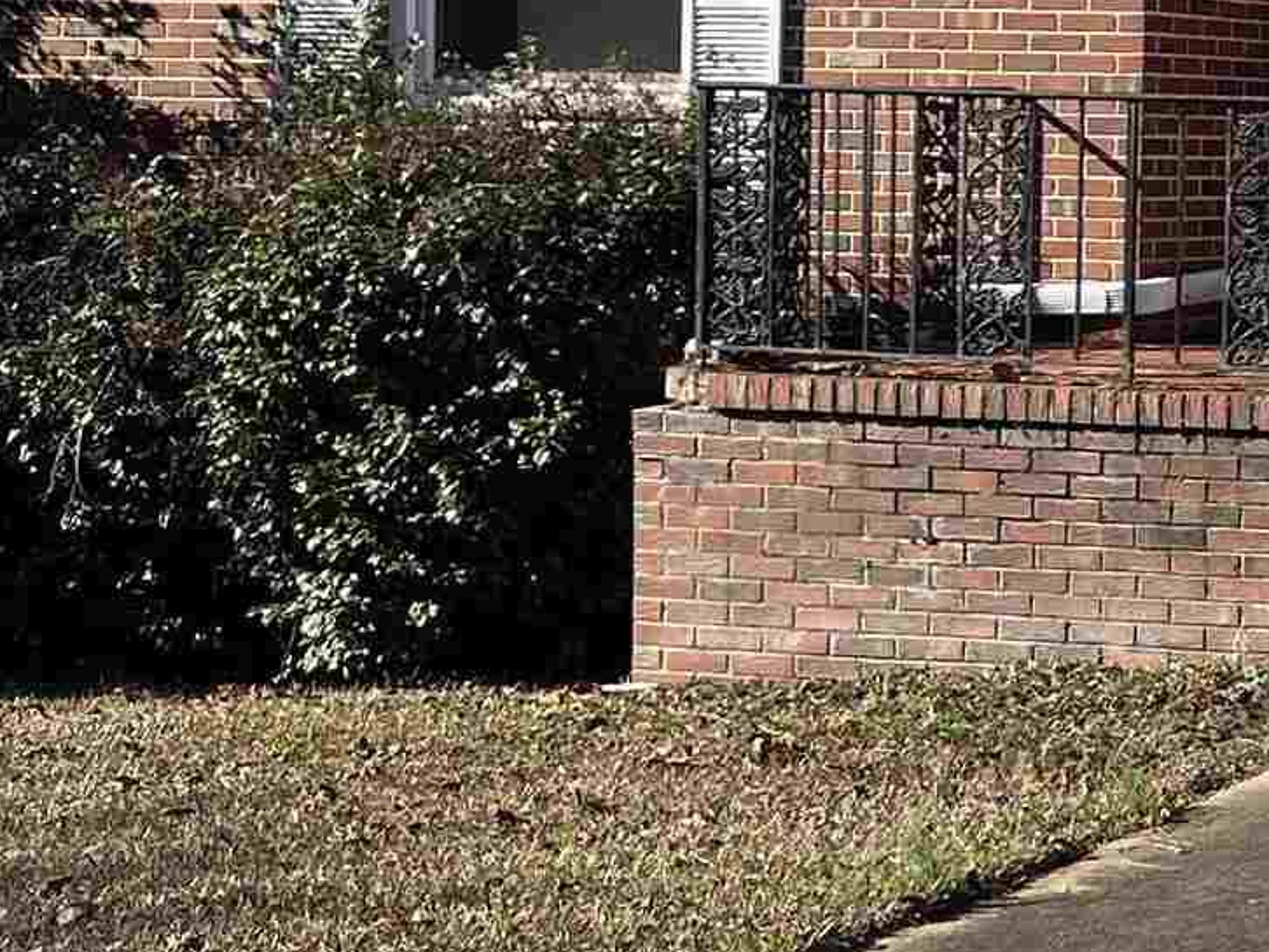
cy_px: 180
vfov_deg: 13.4
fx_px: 4034
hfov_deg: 15.6
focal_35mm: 110
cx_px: 2223
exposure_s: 1/2513
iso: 50
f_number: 1.5
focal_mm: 5.7
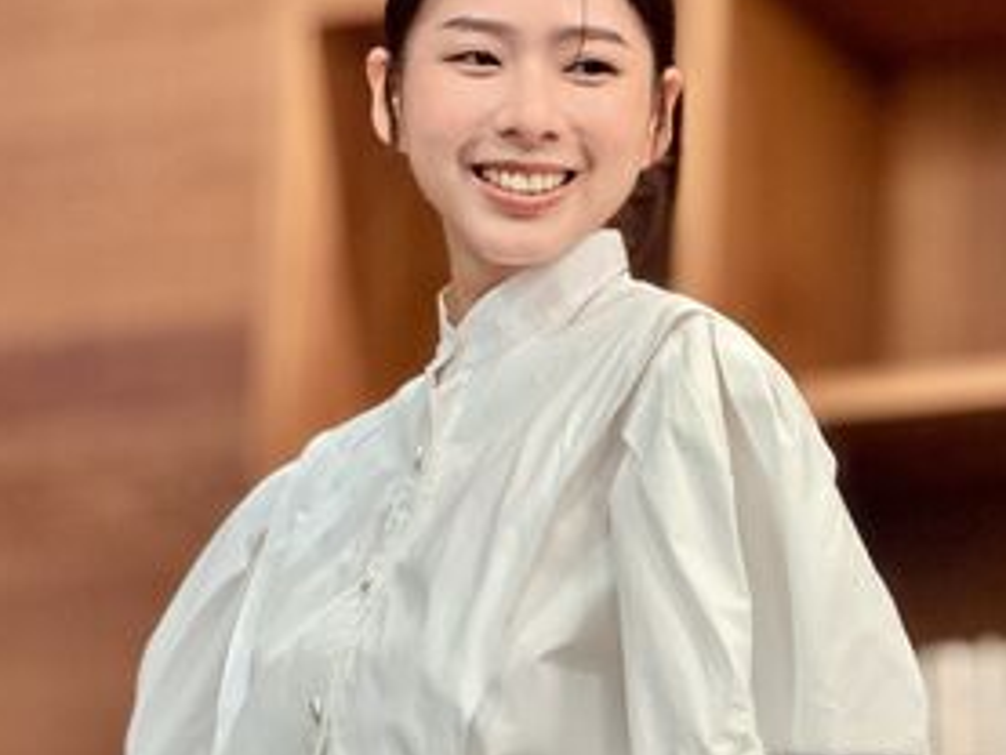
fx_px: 5030
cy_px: 323
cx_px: 705
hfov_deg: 11.4
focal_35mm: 173
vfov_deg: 8.6
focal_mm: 15.66
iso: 1000
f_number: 2.8
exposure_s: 1/40
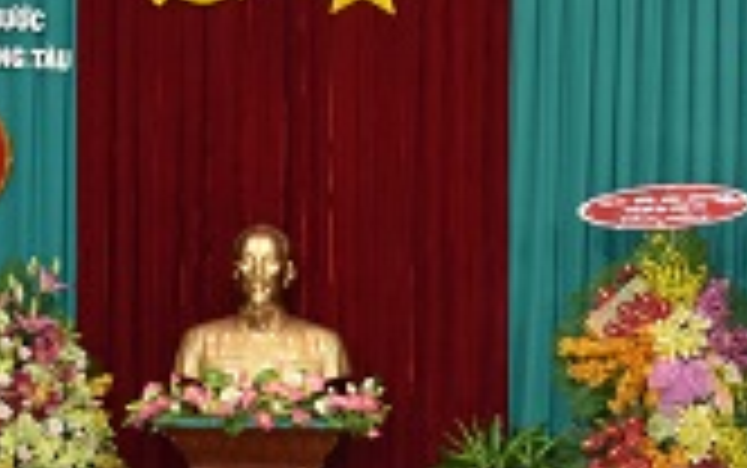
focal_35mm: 193
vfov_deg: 6.8
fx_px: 3928
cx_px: 904
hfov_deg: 10.7
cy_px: 410
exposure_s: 1/60
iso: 1800
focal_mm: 35
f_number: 4.2
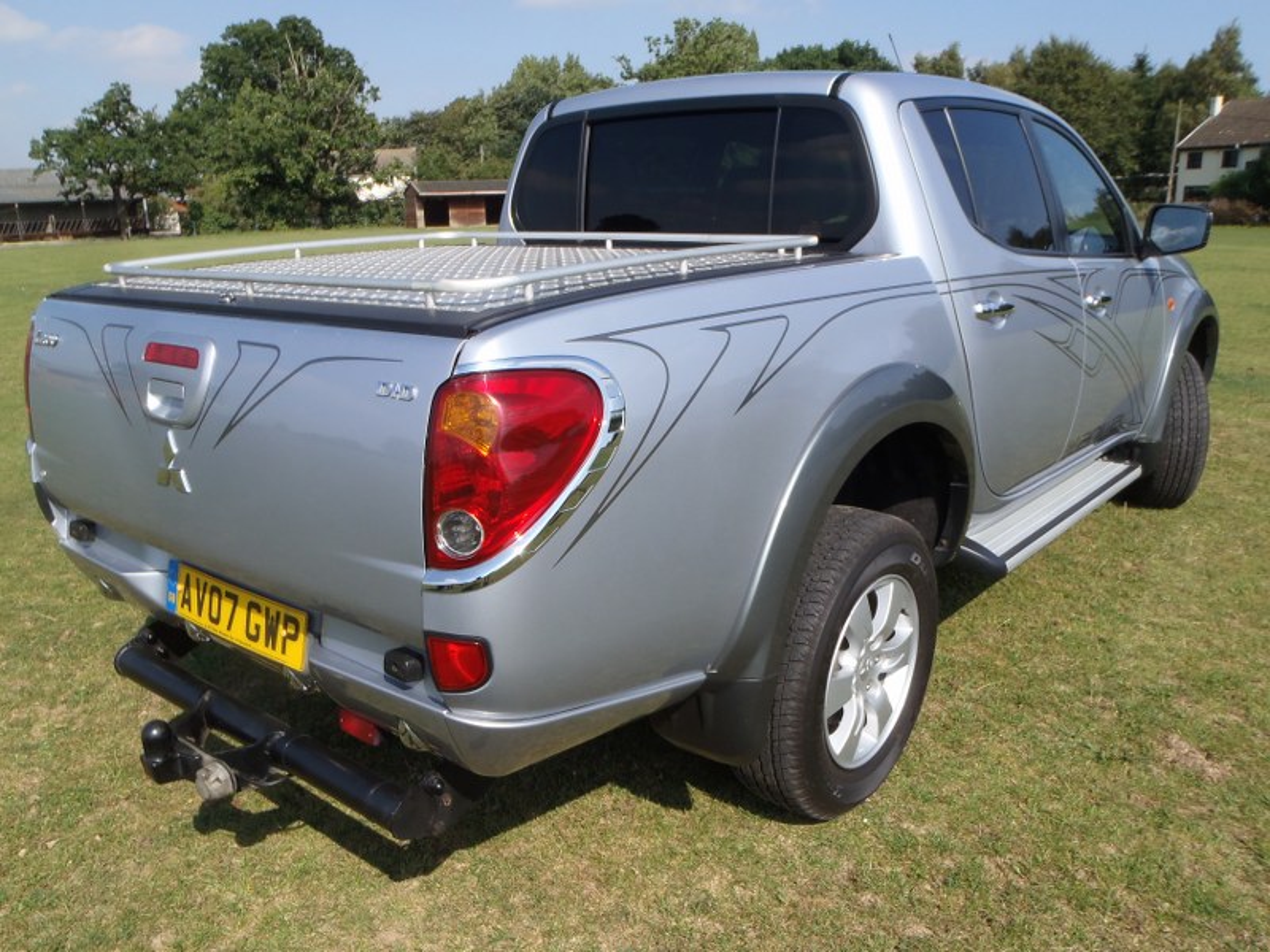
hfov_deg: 63.4
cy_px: 476
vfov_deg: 49.7
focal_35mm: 28
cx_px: 635
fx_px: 1027
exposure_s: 1/500
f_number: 4.5
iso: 80
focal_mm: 5
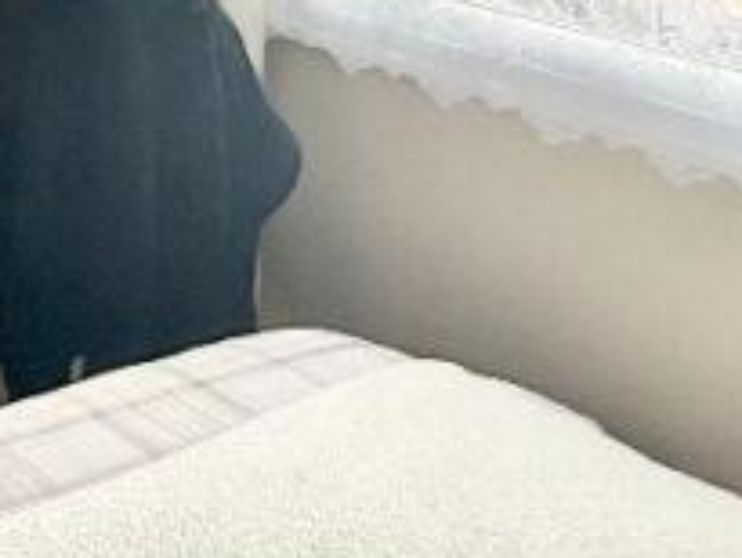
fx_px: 1501
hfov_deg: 24.8
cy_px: -333
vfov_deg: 18.2
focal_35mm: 70
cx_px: -174
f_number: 2.2
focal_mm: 2.22
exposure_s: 1/102
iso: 64
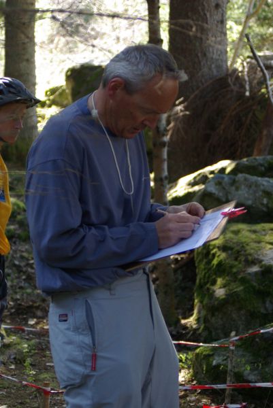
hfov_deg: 11.4
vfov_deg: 17.0
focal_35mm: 120
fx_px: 1363
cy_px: 204
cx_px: 136
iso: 400
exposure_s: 1/90
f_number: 4.5
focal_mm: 80
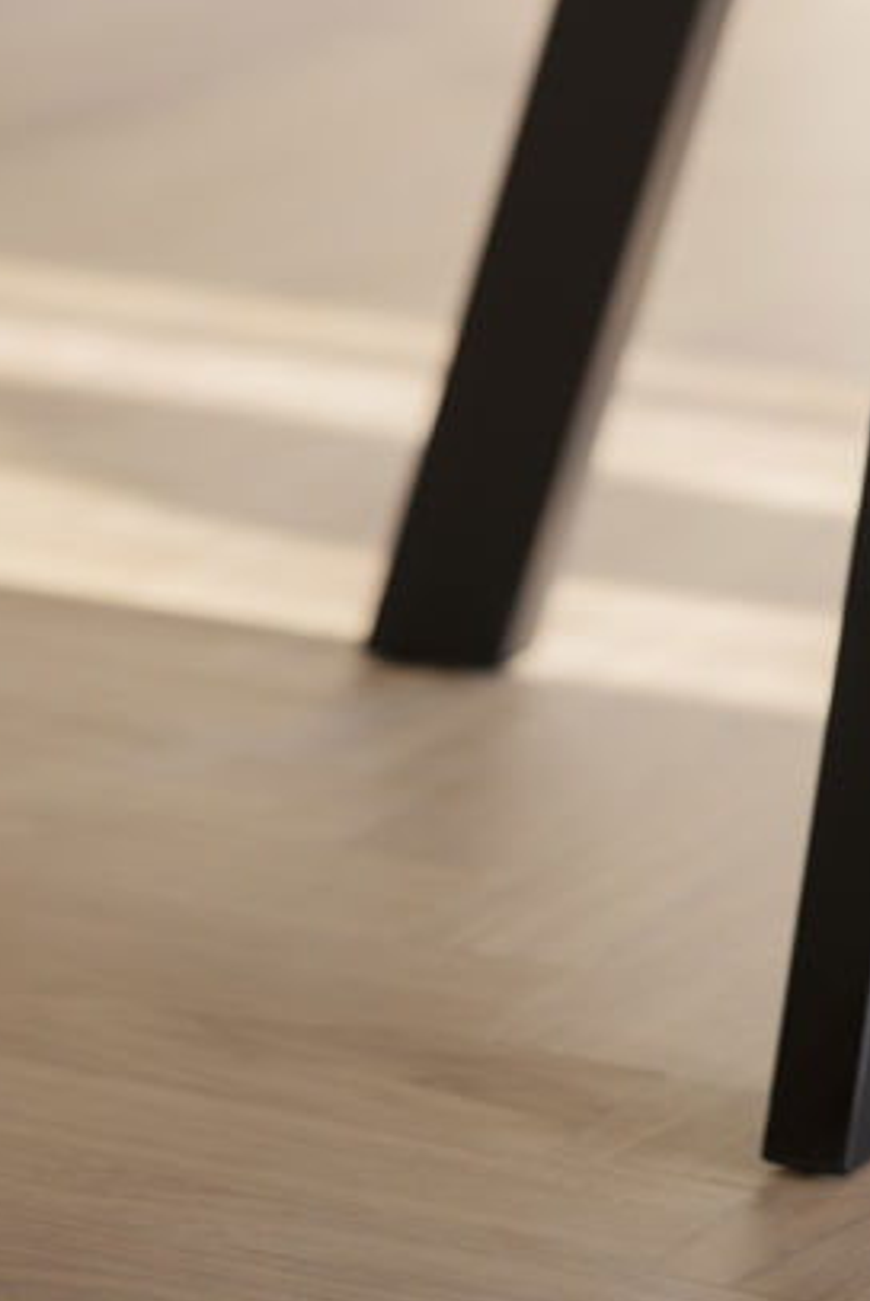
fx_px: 7237
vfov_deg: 10.2
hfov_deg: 6.9
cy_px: -134
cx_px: 817
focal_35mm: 200
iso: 100
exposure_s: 1/320
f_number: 1.8
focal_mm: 85
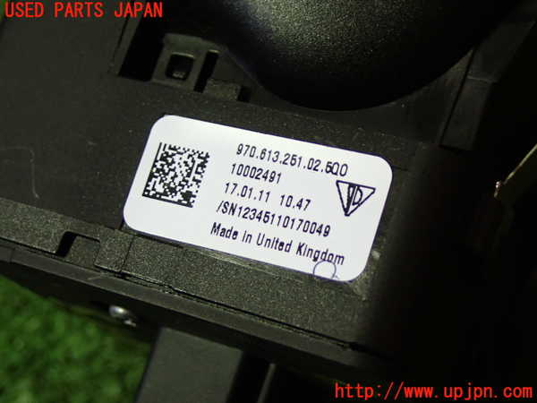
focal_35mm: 77
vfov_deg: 19.1
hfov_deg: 25.3
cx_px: 268
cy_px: 202
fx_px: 1195
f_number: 4.1
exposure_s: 1/40
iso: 800
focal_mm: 13.65
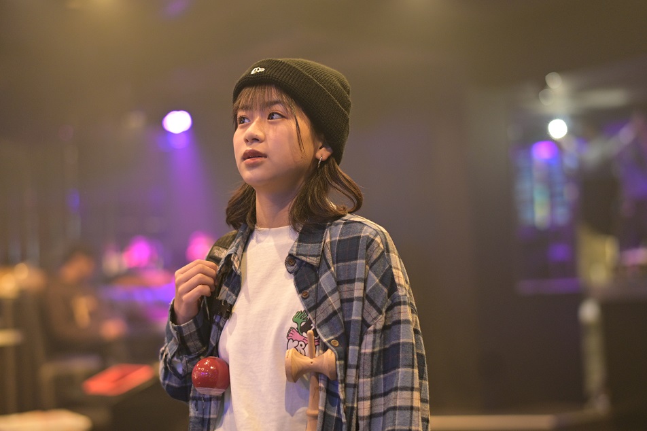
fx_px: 1042
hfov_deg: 34.5
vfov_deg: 23.4
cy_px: 216
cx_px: 324
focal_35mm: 58
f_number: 2
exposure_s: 1/160
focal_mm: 58
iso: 1600
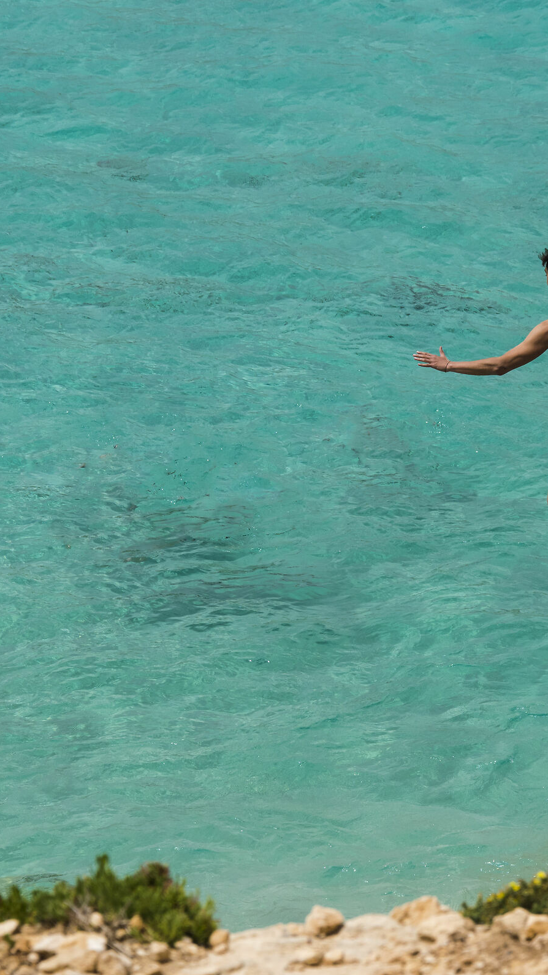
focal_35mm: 166
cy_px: 486
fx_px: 4290
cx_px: 474
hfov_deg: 7.3
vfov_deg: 13.0
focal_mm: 70
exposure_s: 1/2000
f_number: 8
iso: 400
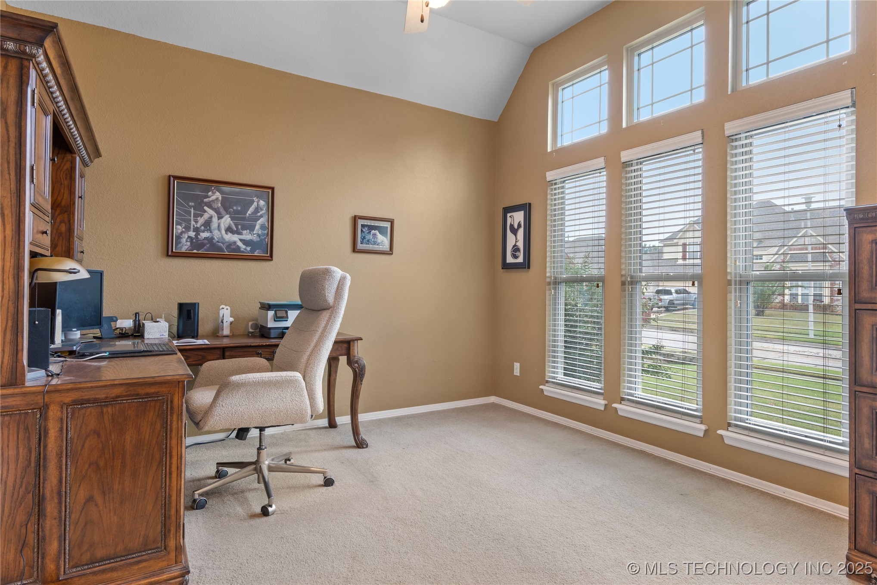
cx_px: 438
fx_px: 463
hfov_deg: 86.9
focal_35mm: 19
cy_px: 292
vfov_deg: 64.5
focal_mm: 19
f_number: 11
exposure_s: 1/1.67
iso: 640
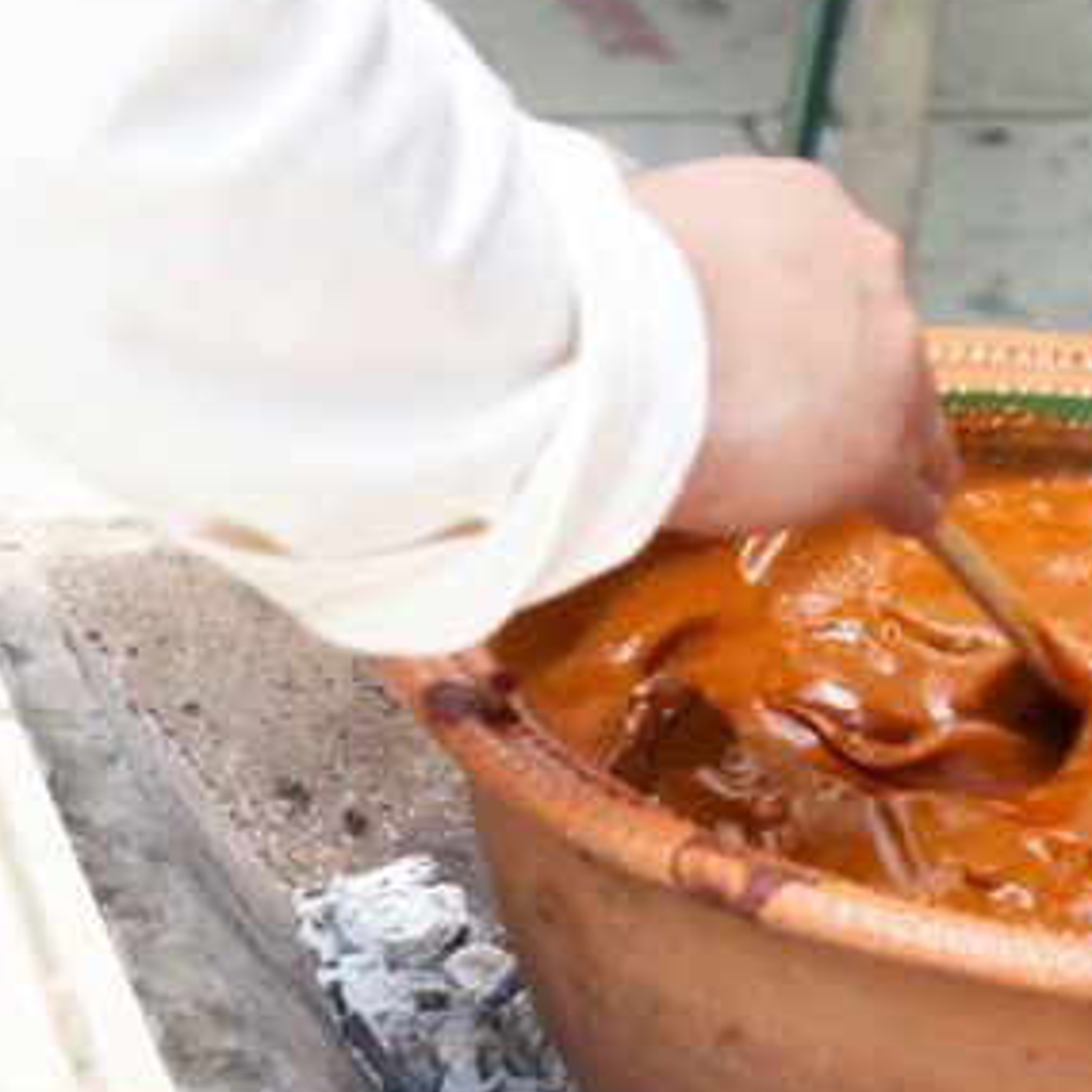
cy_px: 709
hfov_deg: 9.2
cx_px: 475
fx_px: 6751
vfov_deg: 9.2
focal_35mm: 189
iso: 400
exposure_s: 1/320
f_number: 5.6
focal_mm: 55
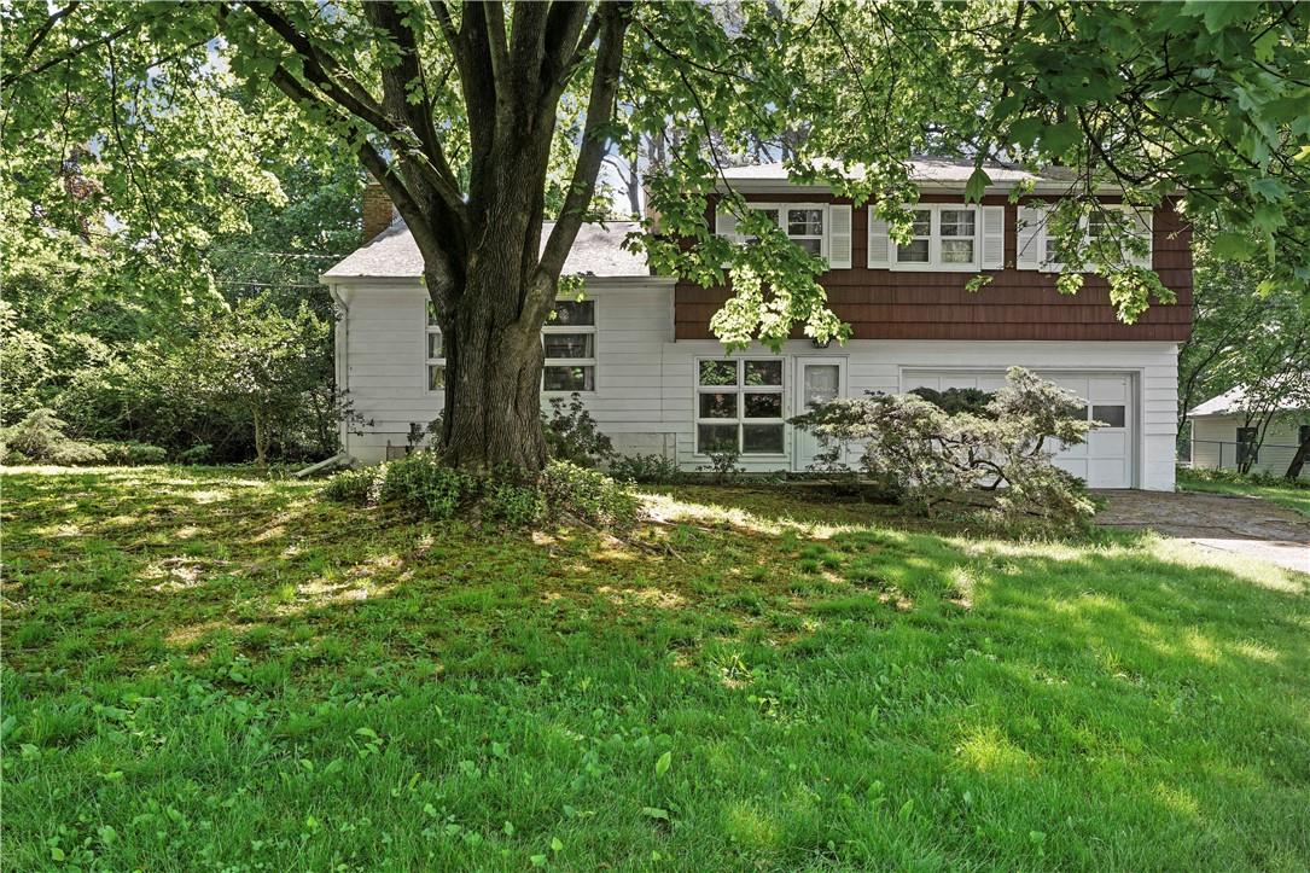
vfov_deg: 59.5
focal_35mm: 21
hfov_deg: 81.2
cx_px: 655
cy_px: 436
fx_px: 764
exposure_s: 1/1.67
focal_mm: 14
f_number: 13
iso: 100
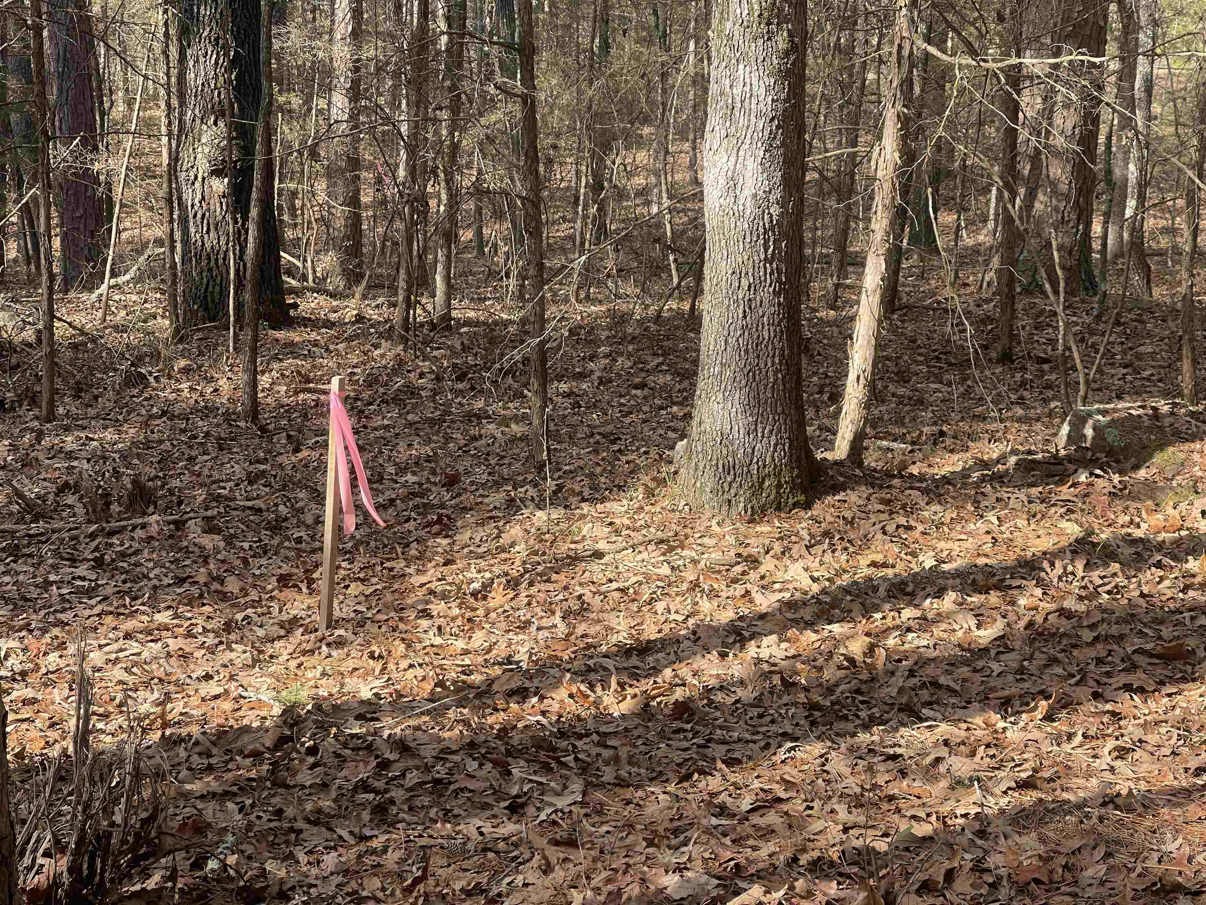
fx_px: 2230
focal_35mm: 64
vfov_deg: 22.9
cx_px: 603
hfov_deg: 30.3
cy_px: 452
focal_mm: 7.5
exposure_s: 1/194
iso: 20
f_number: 2.2
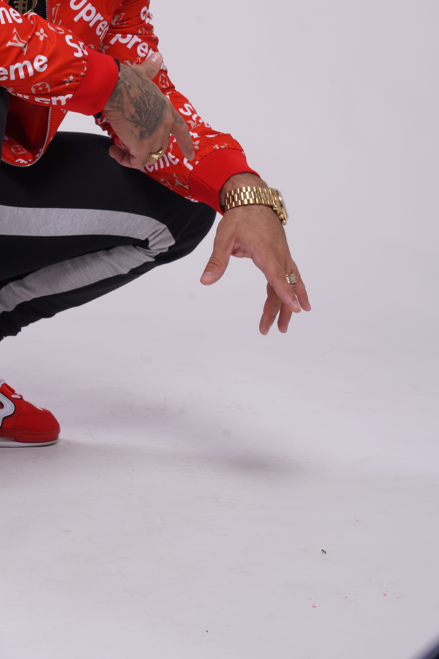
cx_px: 40
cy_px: 69
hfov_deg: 14.6
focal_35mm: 93
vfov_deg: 21.4
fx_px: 1701
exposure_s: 1/160
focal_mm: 51
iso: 100
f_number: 13
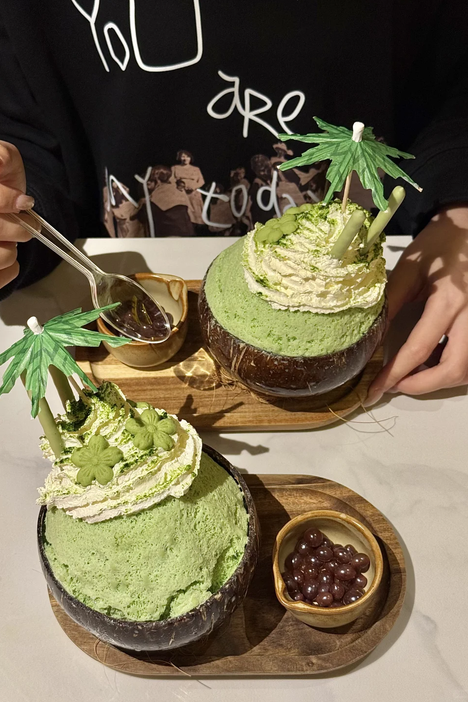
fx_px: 975
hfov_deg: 27.0
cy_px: 351
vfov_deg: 39.6
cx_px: 211
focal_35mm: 50
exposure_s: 1/50
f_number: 1.78
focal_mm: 6.76
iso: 80
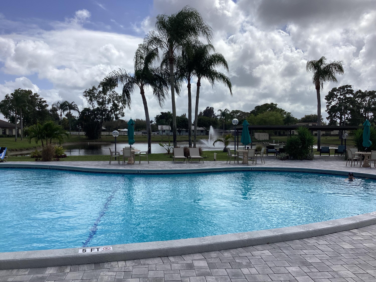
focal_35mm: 31
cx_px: 188
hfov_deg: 58.4
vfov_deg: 45.4
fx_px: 337
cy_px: 141
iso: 25
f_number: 2.4
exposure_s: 1/2915
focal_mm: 3.3
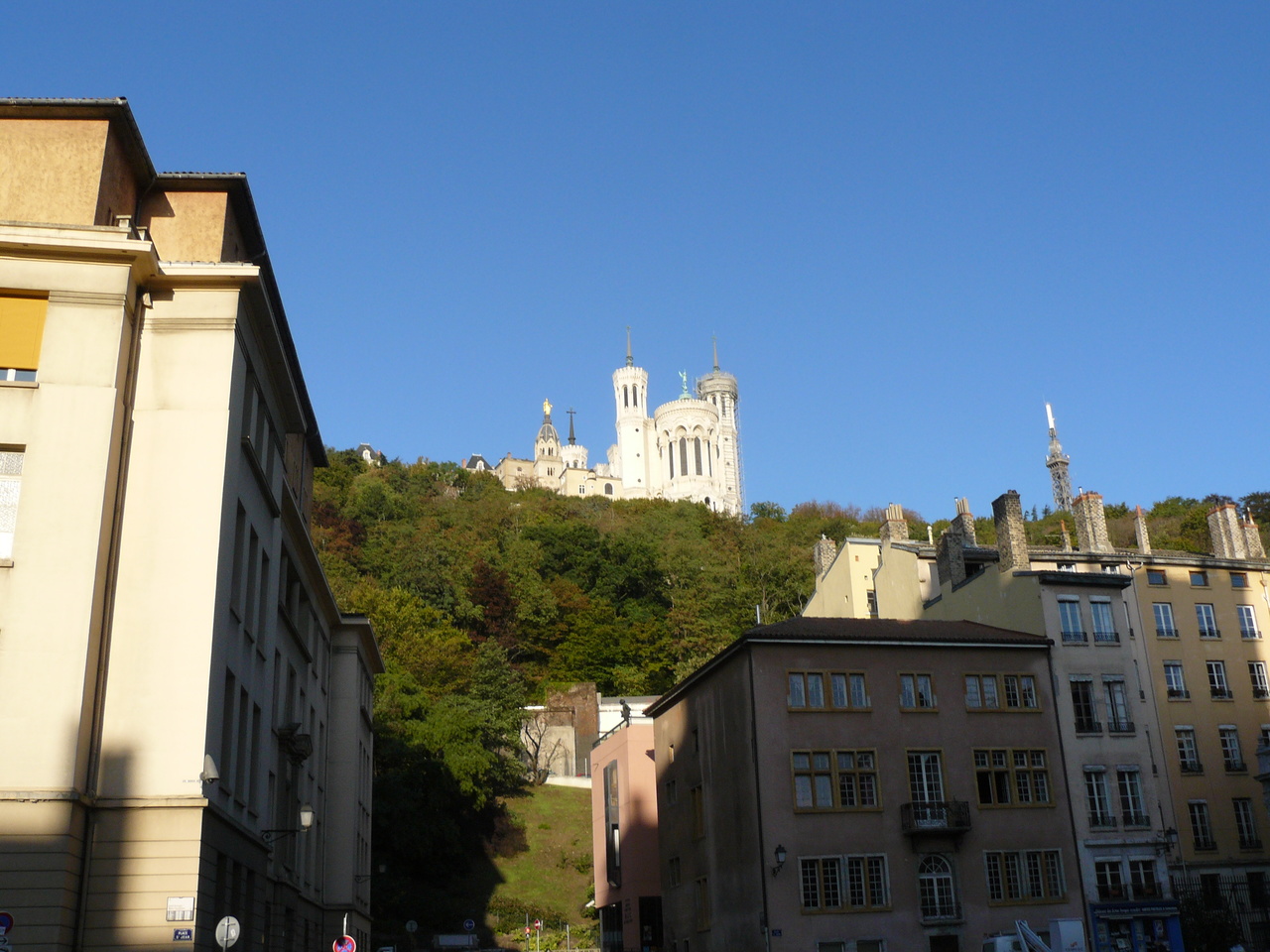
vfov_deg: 39.7
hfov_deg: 51.4
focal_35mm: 36
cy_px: 476
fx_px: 1321
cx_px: 635
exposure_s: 1/320
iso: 100
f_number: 5.6
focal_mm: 6
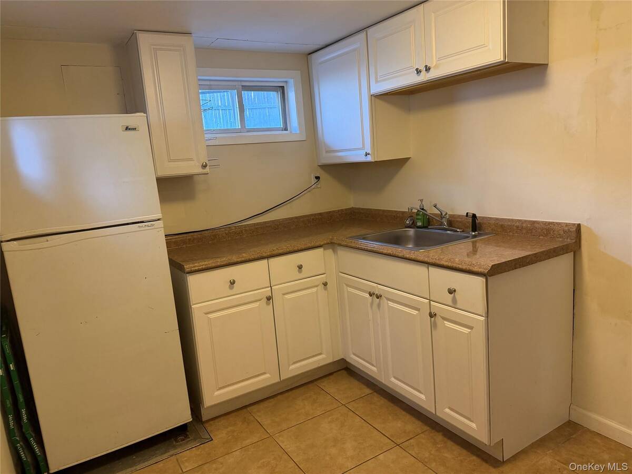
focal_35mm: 24
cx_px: 316
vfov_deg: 56.8
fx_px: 438
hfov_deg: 71.6
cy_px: 237
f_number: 1.78
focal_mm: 6.76
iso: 250
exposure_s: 1/60
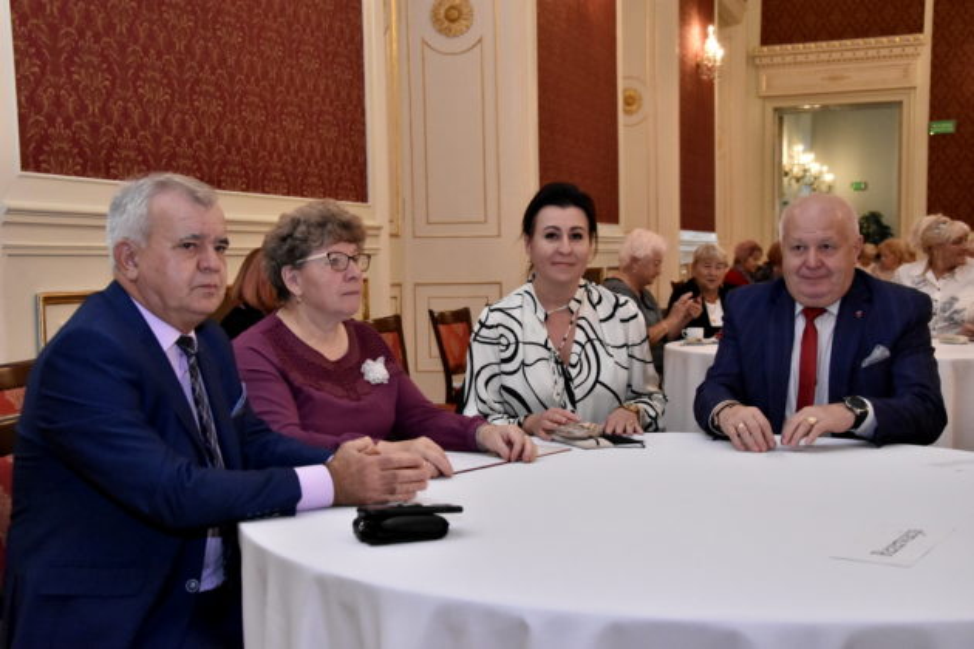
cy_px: 324
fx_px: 1299
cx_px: 487
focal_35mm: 48
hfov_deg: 41.1
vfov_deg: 28.1
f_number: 5
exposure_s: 1/200
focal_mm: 32
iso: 4500
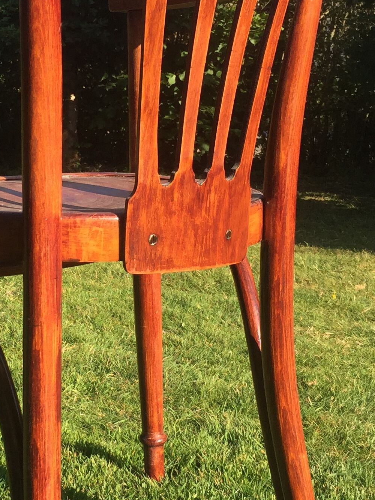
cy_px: 229
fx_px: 1025
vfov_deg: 27.4
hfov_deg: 20.3
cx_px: 30
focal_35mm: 71
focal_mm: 4.15
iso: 32
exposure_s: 1/842
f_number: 2.2
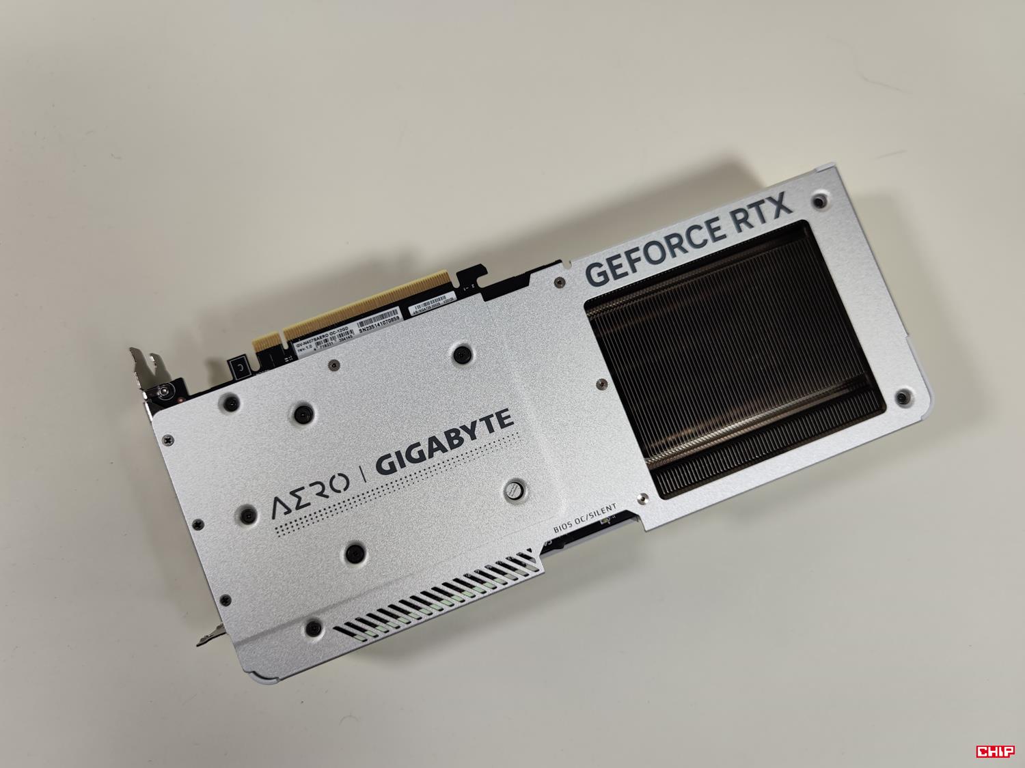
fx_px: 740
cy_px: 384
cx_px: 512
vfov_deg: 54.9
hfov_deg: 69.4
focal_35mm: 25
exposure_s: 1/102
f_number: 1.85
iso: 50
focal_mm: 6.78
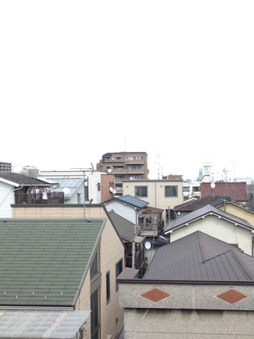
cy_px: 201
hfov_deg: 32.8
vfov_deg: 42.8
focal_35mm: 44
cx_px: 155
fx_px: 430
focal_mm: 4.12
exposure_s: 1/686
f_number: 2.4
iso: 50
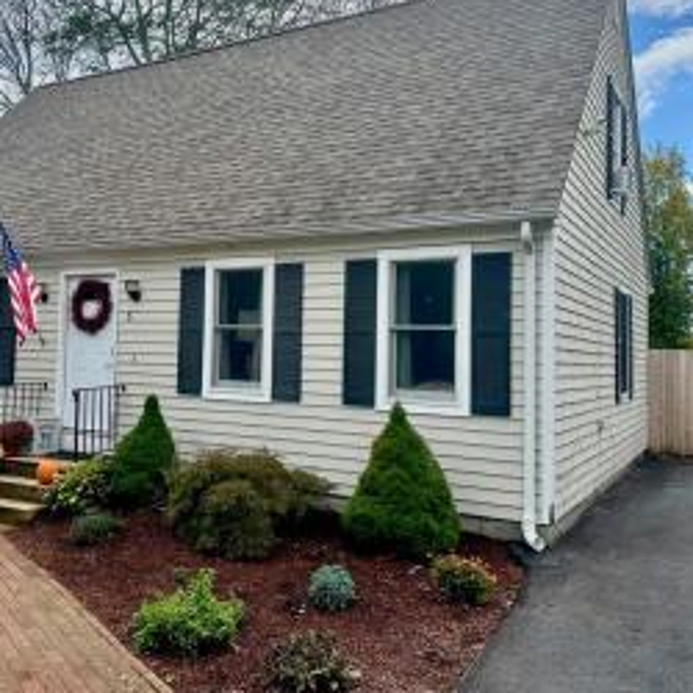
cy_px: 310
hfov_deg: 47.8
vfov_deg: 48.4
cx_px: 241
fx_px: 770
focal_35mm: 34
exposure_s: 1/2299
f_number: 1.78
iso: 80
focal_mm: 6.86
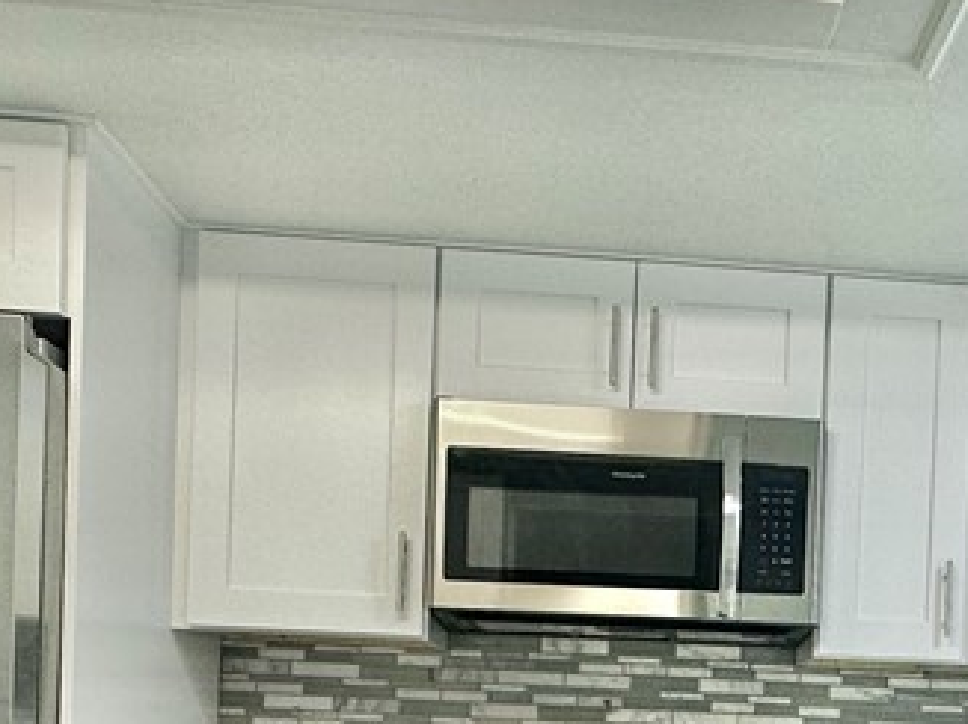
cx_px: 722
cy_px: 771
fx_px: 1230
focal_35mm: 44
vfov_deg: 29.9
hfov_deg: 41.7
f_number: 2.2
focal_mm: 2.22
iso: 125
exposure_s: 1/120
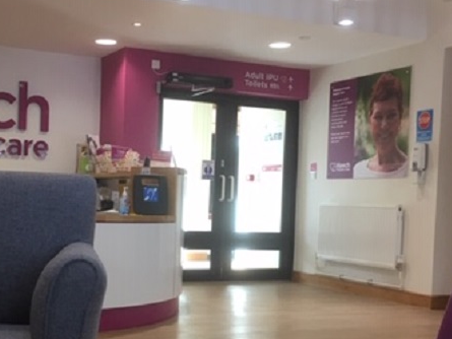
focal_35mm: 56
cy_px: 237
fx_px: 731
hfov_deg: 34.1
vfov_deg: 25.9
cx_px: 164
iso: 50
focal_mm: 4.15
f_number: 2.2
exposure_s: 1/33
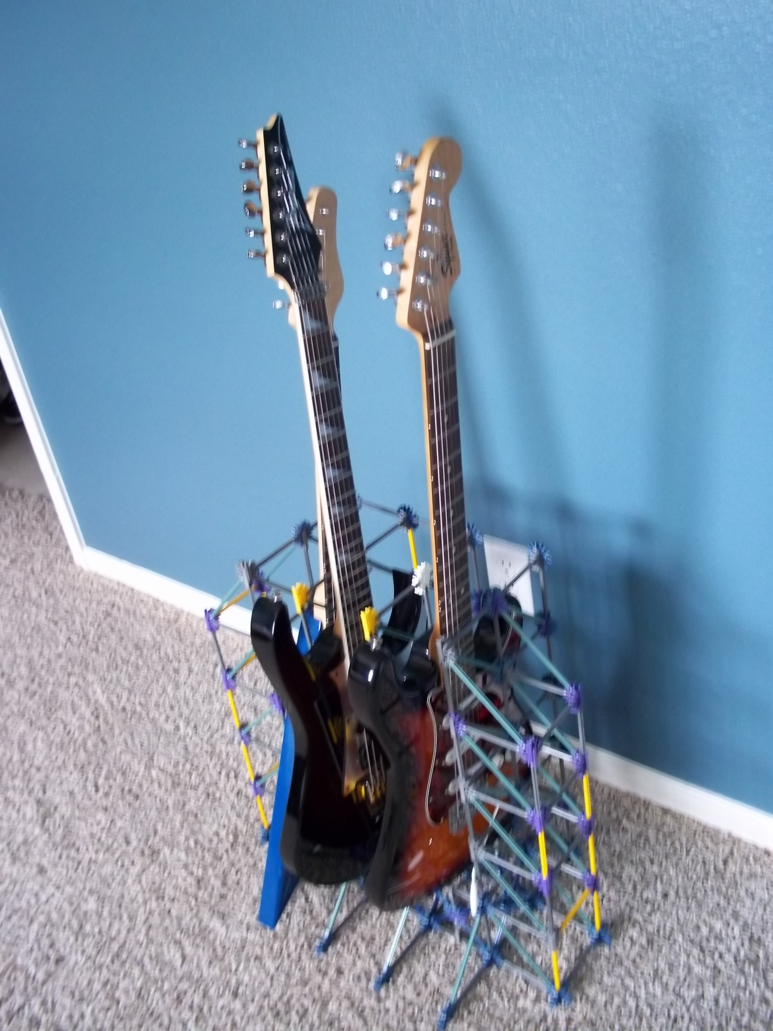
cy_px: 516
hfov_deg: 39.7
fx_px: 1072
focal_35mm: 36
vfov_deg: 51.4
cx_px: 386
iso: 258
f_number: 3.1
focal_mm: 6.5
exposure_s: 1/8
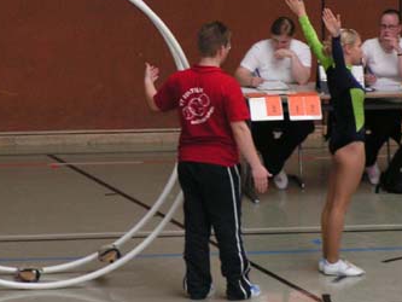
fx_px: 4124
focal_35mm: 355
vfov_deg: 4.2
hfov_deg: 5.6
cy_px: 98
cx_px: 235
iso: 200
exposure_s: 1/200
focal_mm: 30.1
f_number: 3.5
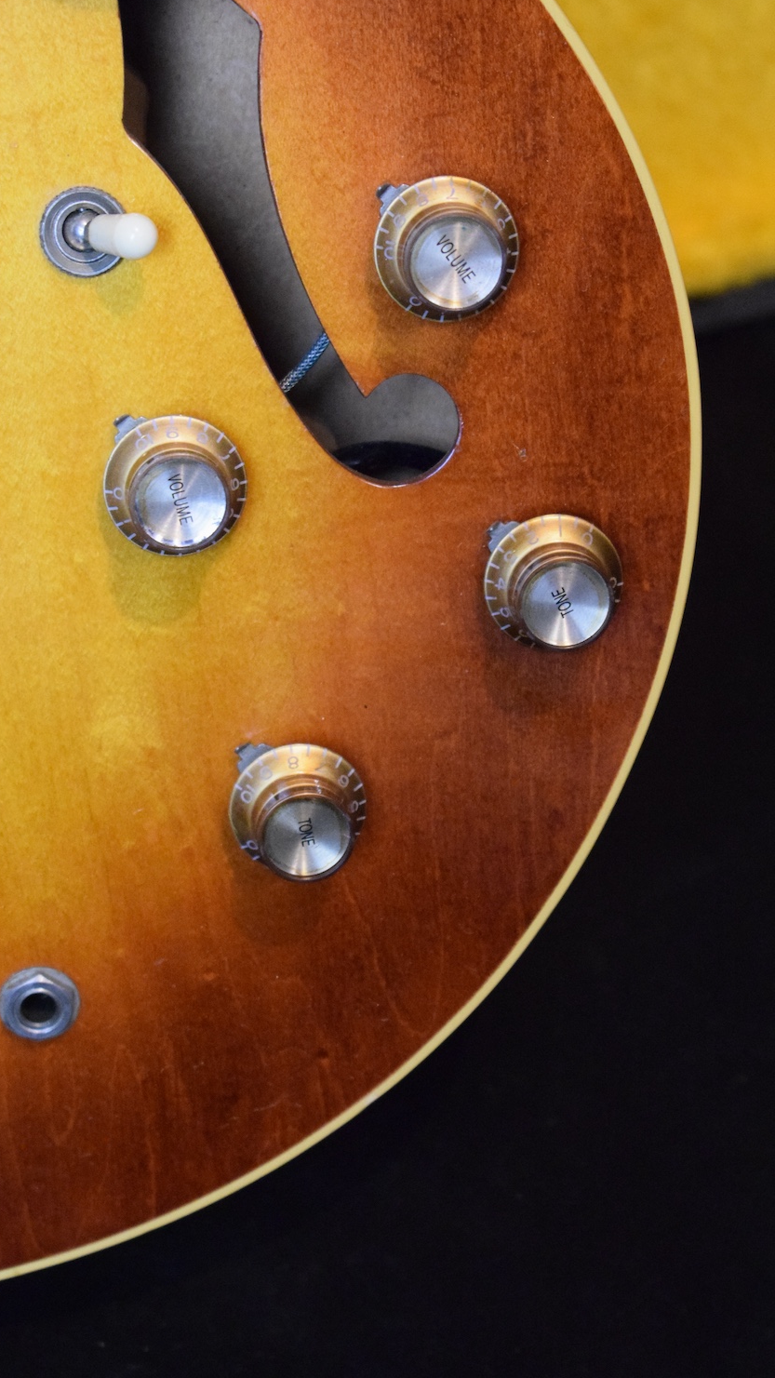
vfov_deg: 24.3
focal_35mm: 88
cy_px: 684
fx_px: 3198
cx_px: 362
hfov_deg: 13.8
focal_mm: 55
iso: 6400
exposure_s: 1/60
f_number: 5.6
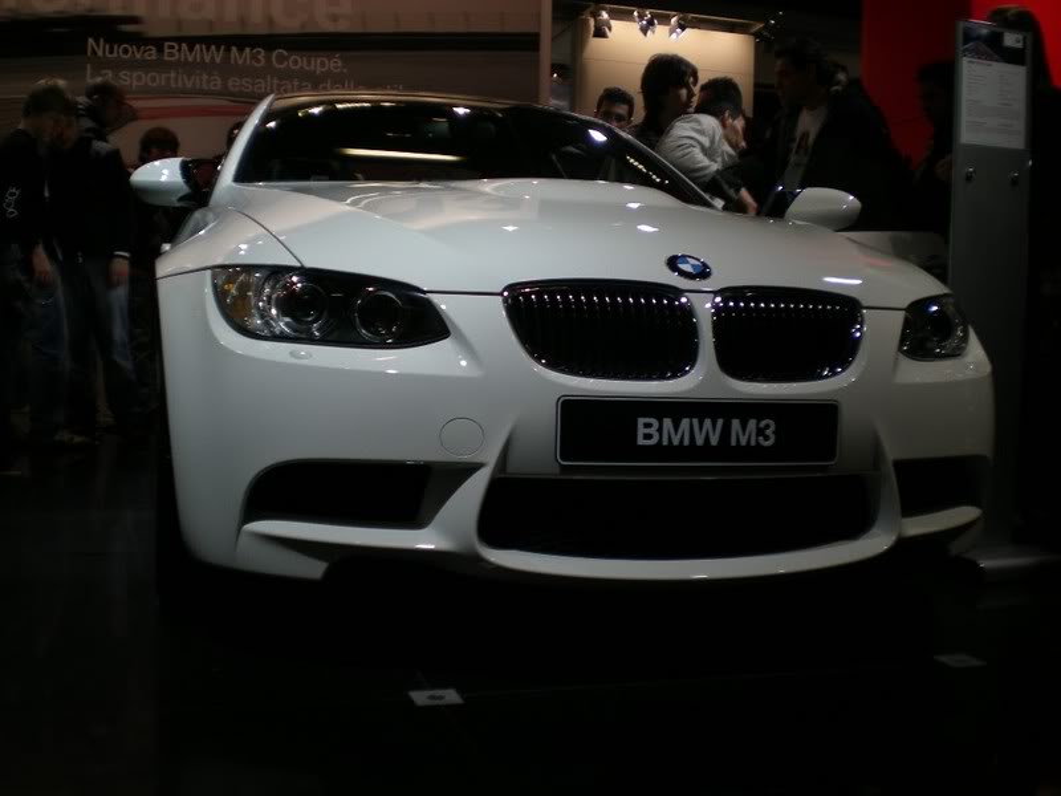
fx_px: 1165
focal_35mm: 38
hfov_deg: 49.0
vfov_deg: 37.7
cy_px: 398
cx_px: 530
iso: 50
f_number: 3.1
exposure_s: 1/152
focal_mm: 6.3
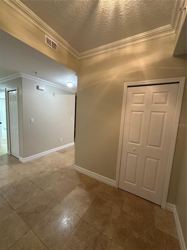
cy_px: 125
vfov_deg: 102.1
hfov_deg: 85.7
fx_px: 101
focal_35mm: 14
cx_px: 94
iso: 400
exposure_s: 1/60
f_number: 2.2
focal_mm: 2.22
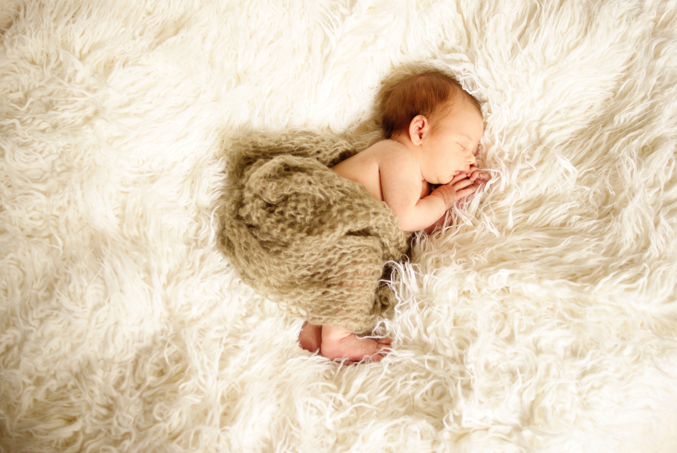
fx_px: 847
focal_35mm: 45
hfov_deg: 43.6
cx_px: 338
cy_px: 226
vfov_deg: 29.9
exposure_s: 1/80
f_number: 3.5
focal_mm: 30
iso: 400
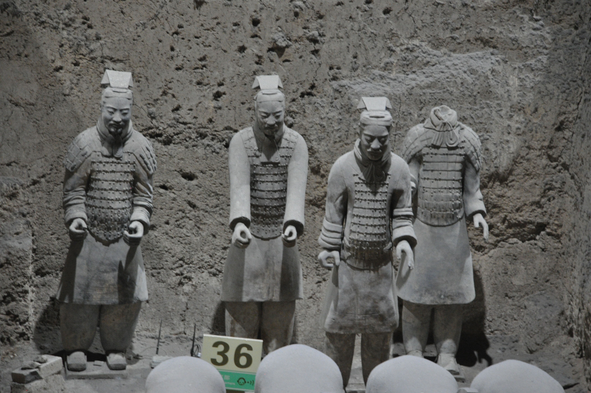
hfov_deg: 11.0
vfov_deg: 7.3
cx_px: 296
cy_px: 196
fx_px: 3074
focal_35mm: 188
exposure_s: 1/6
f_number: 5.6
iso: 1600
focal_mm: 125
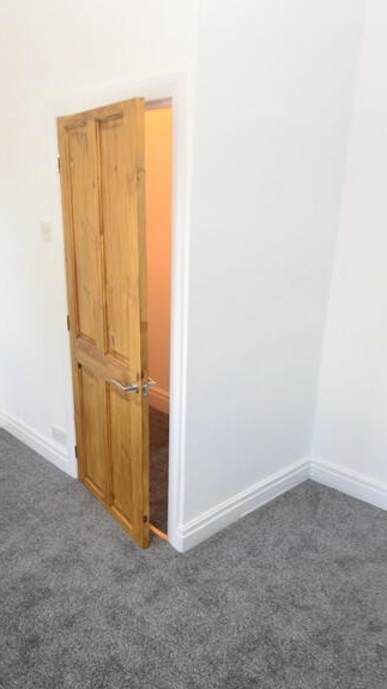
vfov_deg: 67.7
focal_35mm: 28
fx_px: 511
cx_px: 159
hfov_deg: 41.3
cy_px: 383
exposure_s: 1/60
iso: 500
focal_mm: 10
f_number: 4
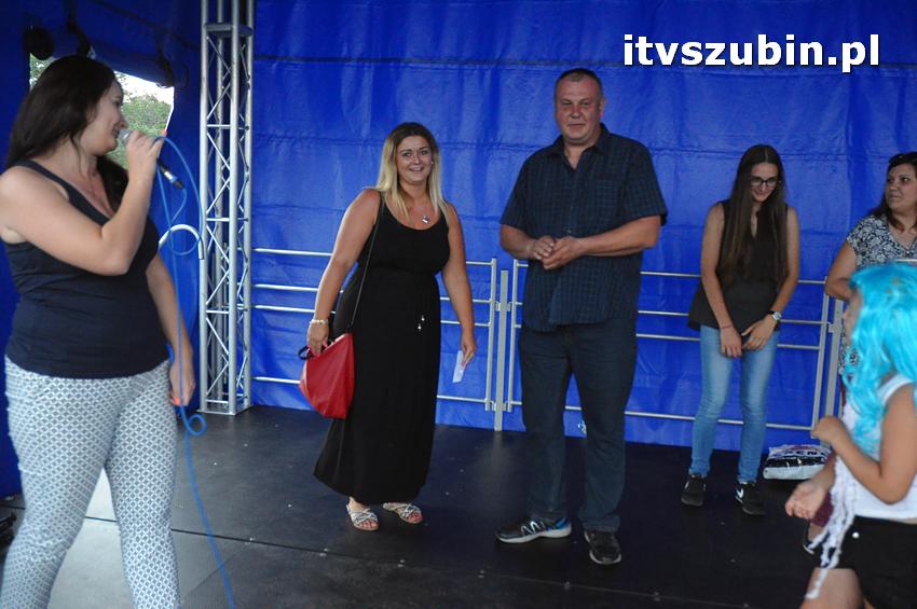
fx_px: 840
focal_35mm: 33
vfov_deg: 39.9
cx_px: 458
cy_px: 304
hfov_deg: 57.3
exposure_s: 1/60
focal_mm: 22
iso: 2500
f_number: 4
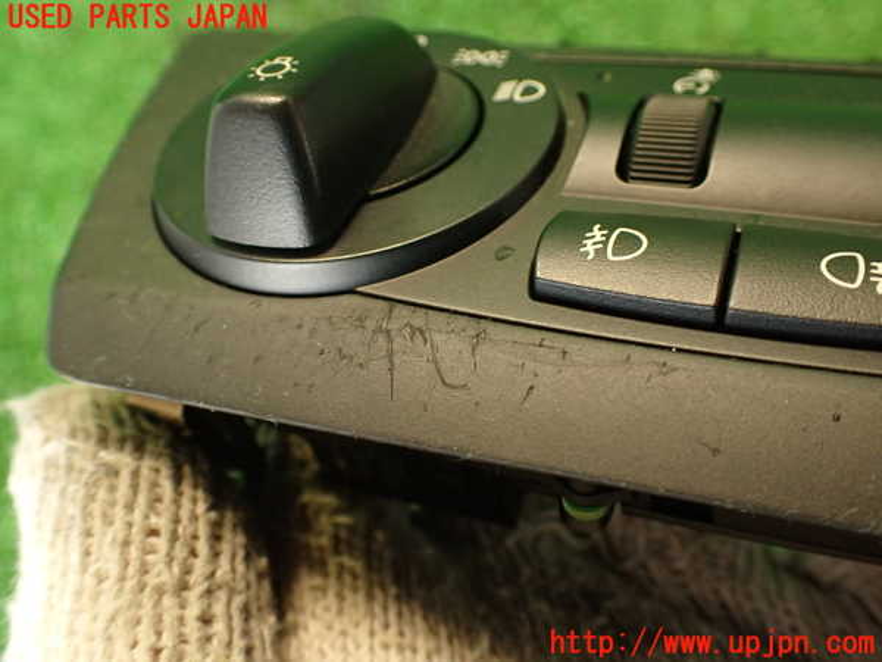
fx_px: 815
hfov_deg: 56.8
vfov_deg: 44.2
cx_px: 441
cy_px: 331
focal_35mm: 32
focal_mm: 5.79
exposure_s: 1/30
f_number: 2.4
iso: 400
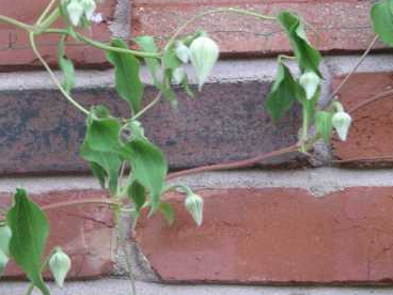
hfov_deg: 9.2
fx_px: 2418
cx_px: 33
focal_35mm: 213
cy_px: 199
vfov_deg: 7.0
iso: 200
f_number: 3.8
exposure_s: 1/80
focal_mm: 20.4
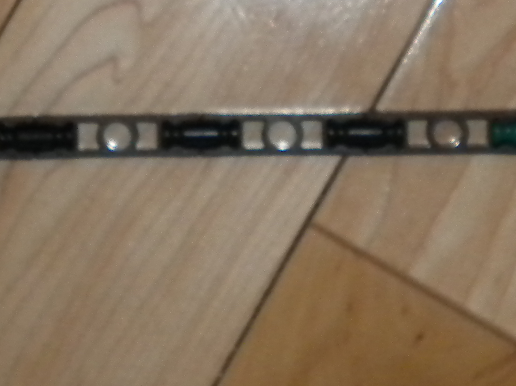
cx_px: 218
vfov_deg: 8.5
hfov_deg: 11.4
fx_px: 2578
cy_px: -72
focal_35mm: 173
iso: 400
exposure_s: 1/30
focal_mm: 9.3
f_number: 3.9
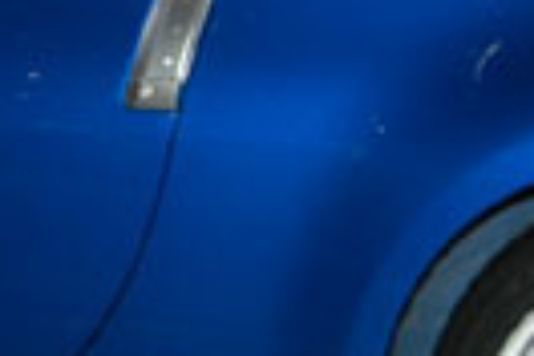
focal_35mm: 185
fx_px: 2744
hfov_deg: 11.1
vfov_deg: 7.4
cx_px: 103
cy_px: 113
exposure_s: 1/60
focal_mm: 24
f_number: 5
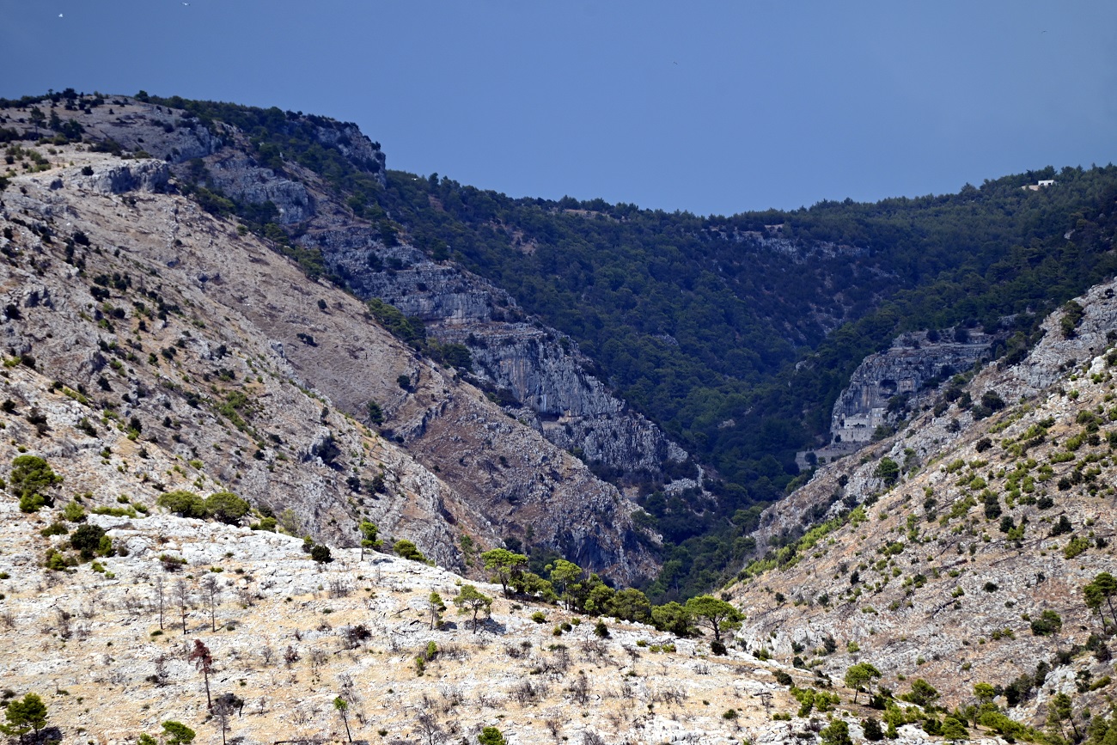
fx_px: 8378
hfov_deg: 7.6
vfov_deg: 5.1
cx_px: 558
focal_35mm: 270
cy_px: 372
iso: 180
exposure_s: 1/1000
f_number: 5.6
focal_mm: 270
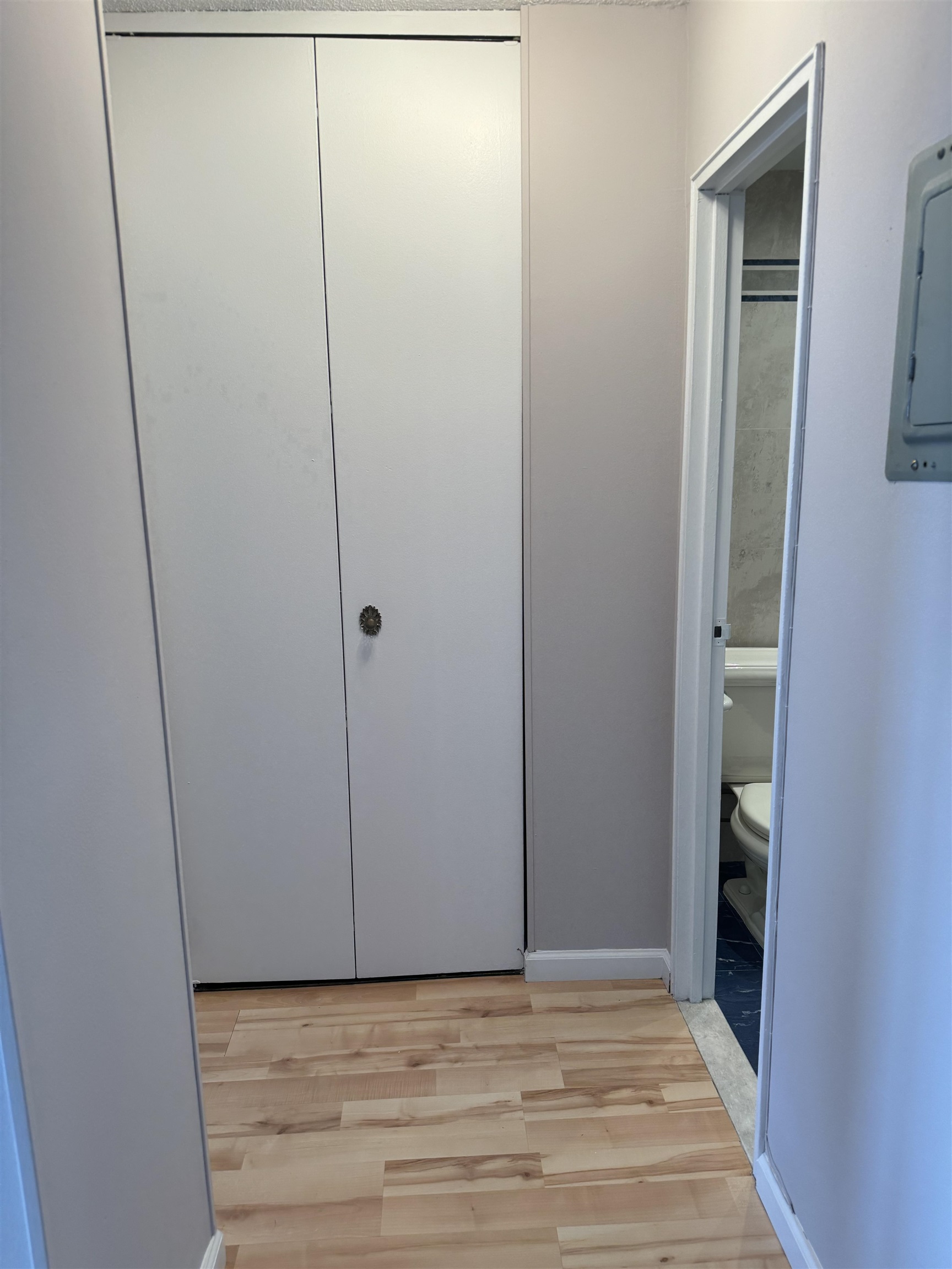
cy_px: 634
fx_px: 880
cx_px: 476
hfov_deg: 56.8
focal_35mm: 24
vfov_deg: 71.6
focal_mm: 6.76
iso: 64
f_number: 1.78
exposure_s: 1/120
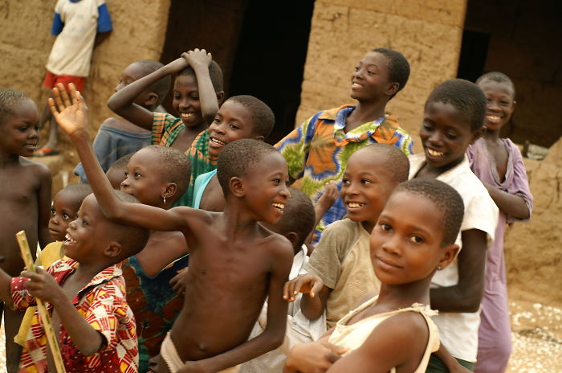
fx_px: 1169
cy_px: 186
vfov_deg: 18.1
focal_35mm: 75
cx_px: 281
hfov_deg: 27.0
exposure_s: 1/100
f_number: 4.5
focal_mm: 50
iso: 200
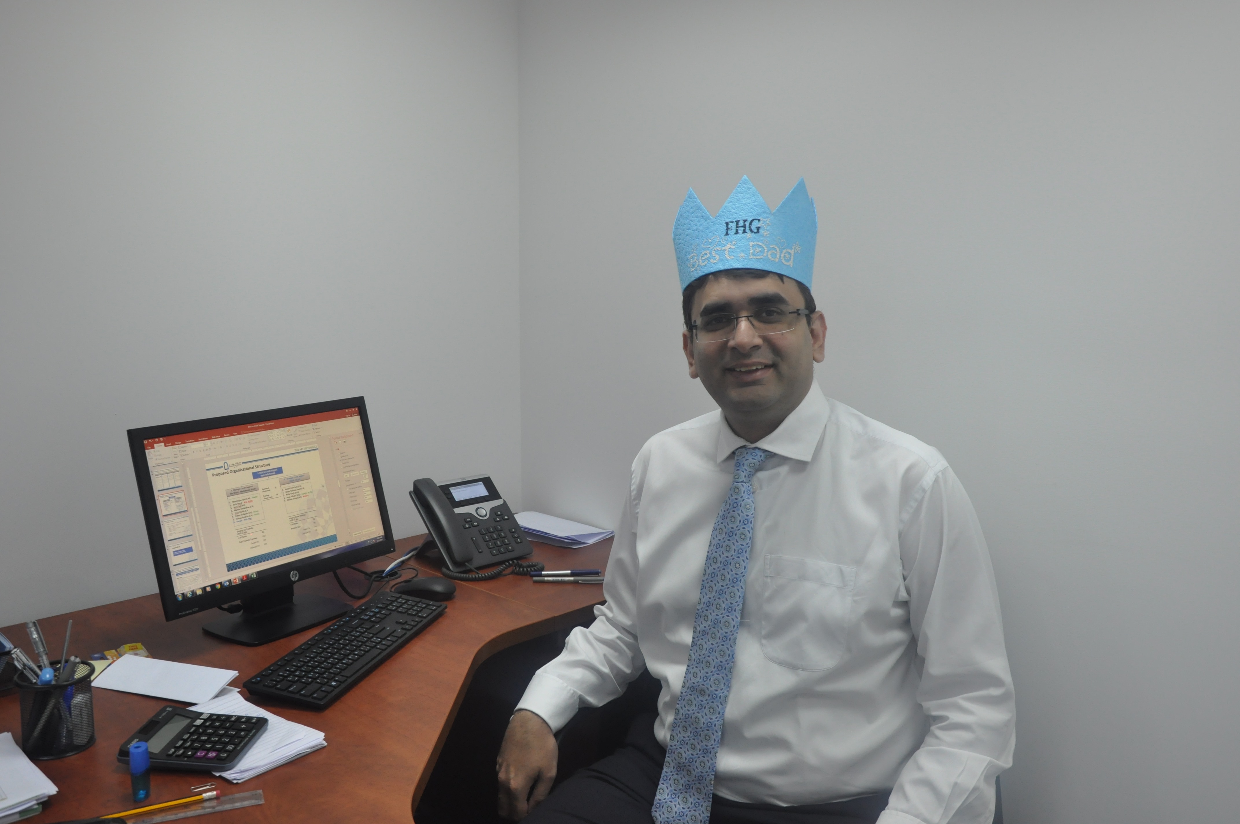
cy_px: 412
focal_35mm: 32
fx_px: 1084
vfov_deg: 41.6
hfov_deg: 59.6
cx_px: 620
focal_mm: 21
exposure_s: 1/60
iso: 800
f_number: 8
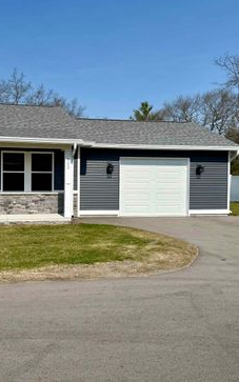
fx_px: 365
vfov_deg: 55.3
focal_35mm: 35
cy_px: 186
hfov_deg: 35.7
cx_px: 67
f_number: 1.78
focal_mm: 6.76
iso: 80
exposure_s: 1/8130
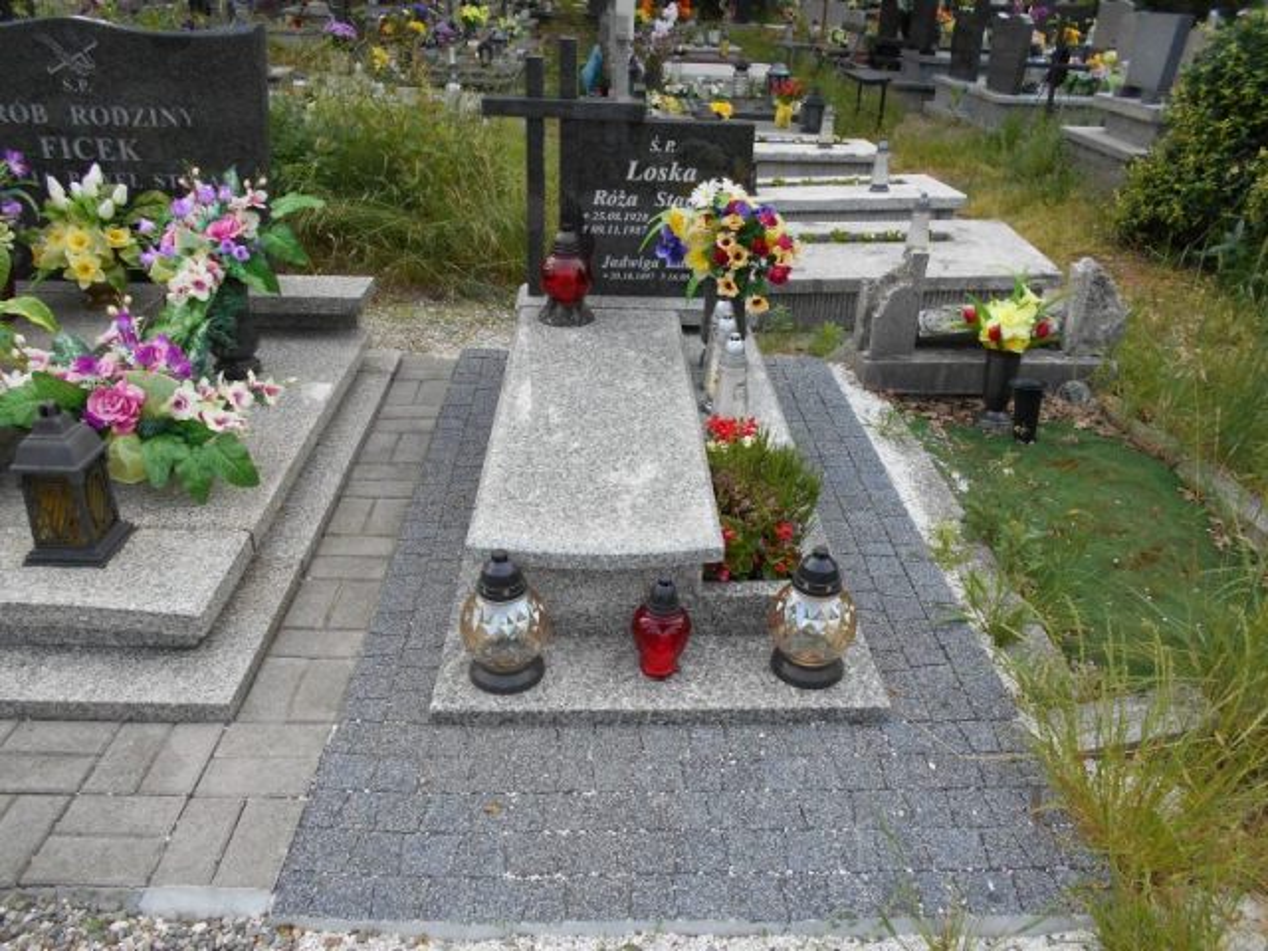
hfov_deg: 67.3
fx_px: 952
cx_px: 634
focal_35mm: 26
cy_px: 476
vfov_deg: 53.1
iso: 80
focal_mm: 4.6
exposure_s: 1/320
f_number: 3.2
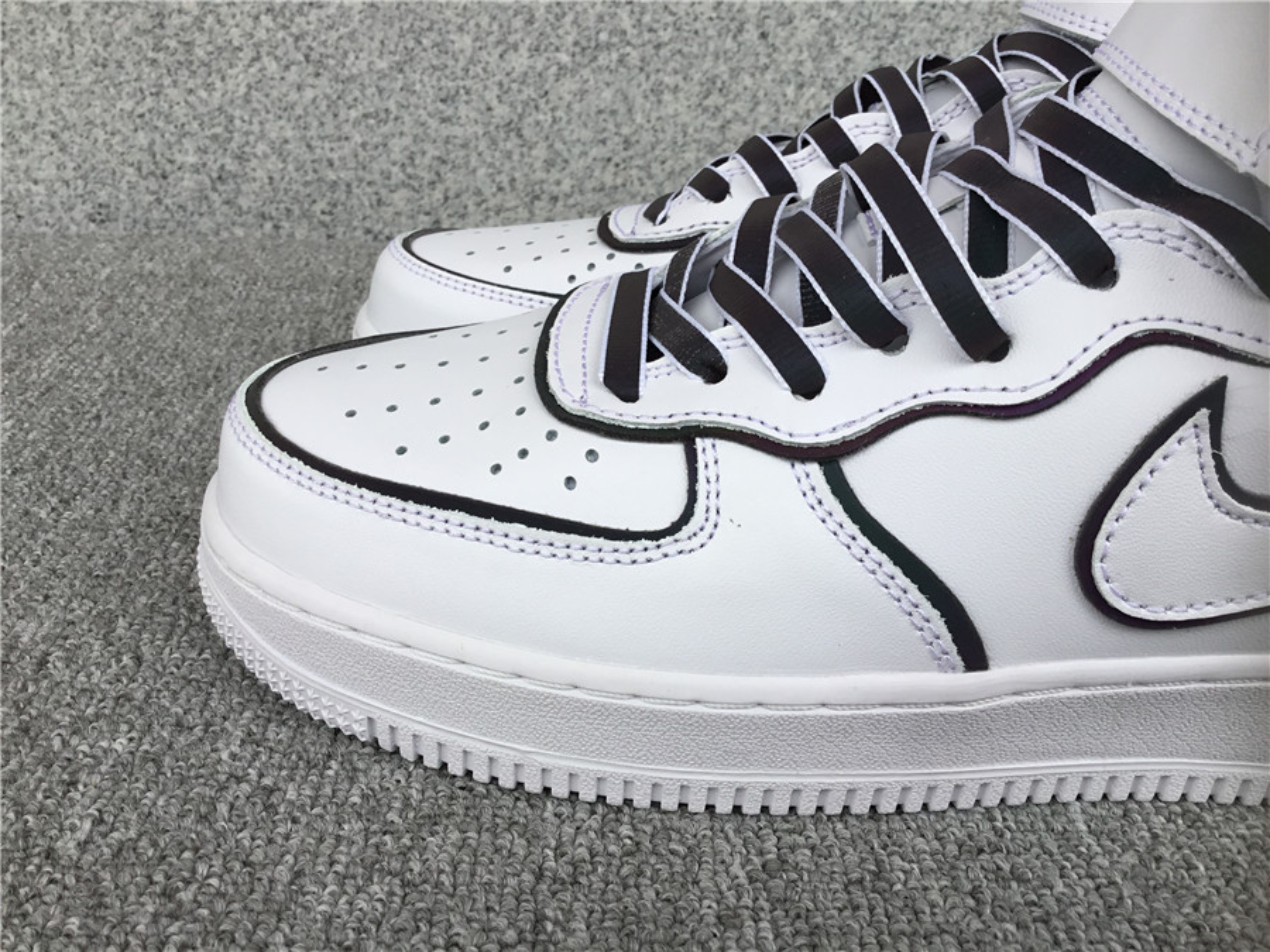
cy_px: 476
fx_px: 1137
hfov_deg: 58.4
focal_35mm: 31
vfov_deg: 45.4
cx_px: 635
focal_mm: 3.3
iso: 25
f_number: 2.4
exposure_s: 1/168
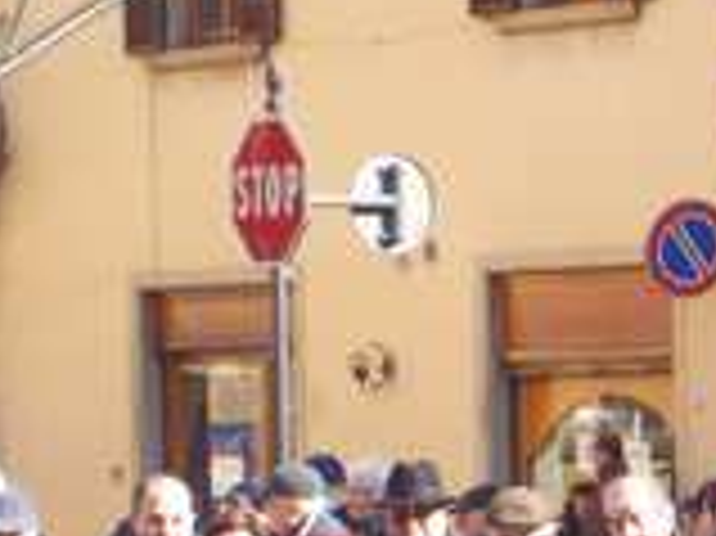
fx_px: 5622
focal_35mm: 272
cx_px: 815
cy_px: 613
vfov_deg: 5.4
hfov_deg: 7.2
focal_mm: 19.5
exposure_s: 1/80
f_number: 5.6
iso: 80
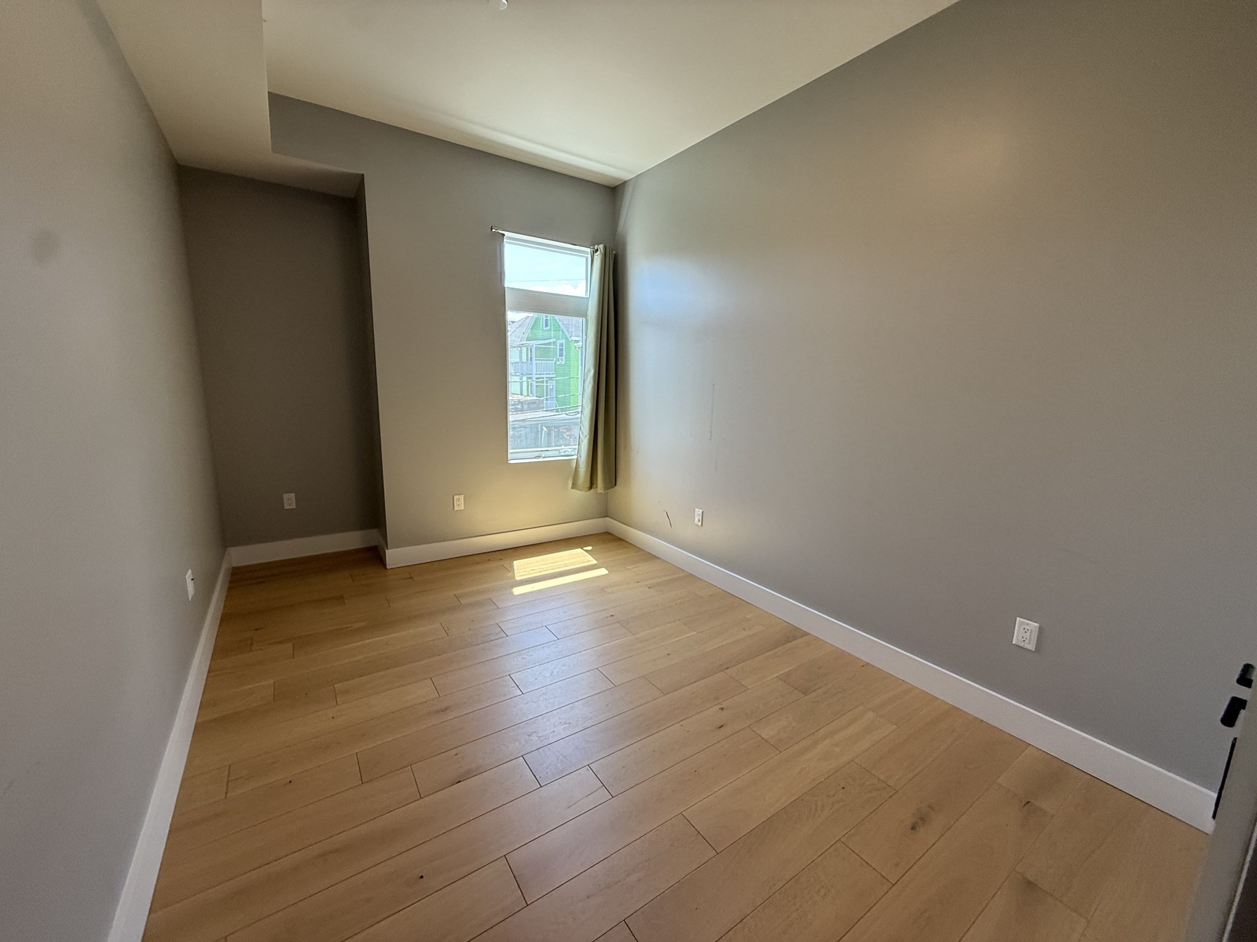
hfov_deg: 102.1
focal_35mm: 14
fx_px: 508
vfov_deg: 85.7
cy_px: 471
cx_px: 628
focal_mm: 2.22
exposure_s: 1/120
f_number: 2.2
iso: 100
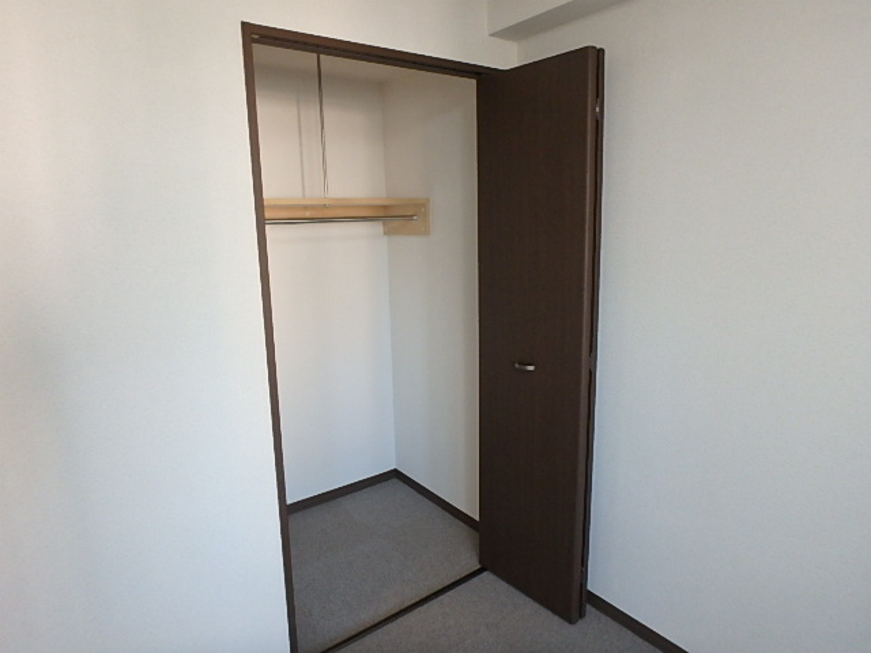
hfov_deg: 79.0
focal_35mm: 21
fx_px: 528
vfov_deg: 63.4
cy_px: 326
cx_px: 436
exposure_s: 1/30
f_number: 3.5
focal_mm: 3.7
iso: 400
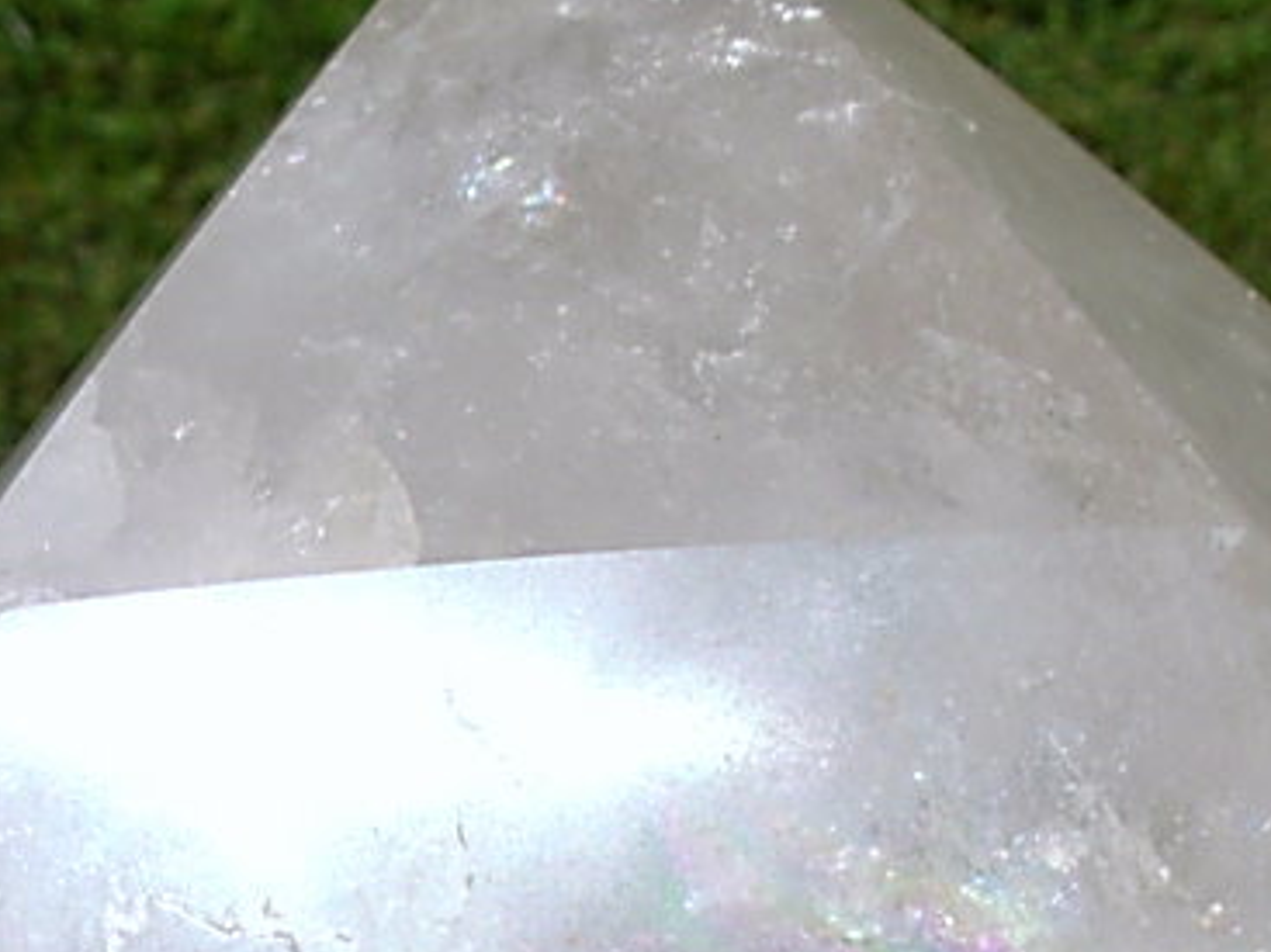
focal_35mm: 106
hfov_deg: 18.5
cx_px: 582
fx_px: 3891
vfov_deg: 13.5
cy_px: 1215
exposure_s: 1/1149
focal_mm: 6.3
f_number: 4.9
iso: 50
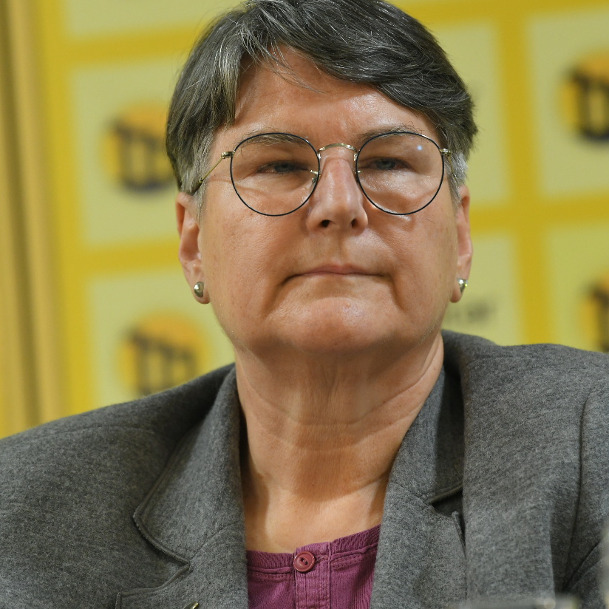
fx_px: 6648
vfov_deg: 5.2
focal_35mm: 334
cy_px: 248
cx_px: 317
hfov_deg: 5.2
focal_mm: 200
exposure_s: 1/200
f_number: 4
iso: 2000
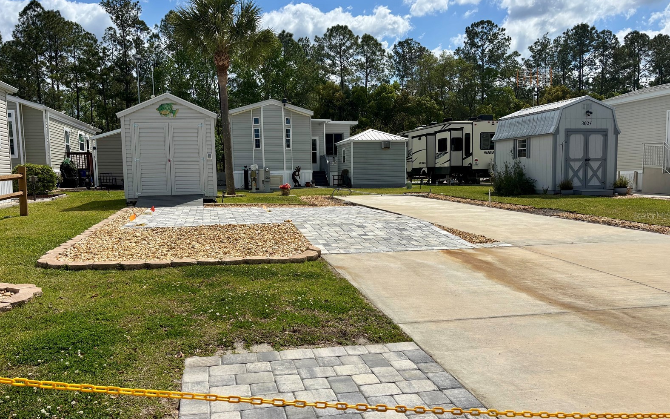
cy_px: 215
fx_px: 511
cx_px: 333
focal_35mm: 28
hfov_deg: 66.5
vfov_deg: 44.5
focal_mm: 5.96
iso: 50
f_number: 1.6
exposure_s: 1/7692
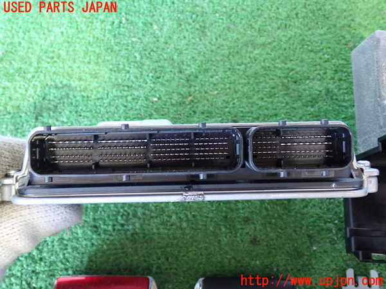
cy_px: 144
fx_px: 401
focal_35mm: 36
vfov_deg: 39.7
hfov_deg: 51.4
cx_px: 193
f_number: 2.5
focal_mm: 6.37
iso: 800
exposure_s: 1/25
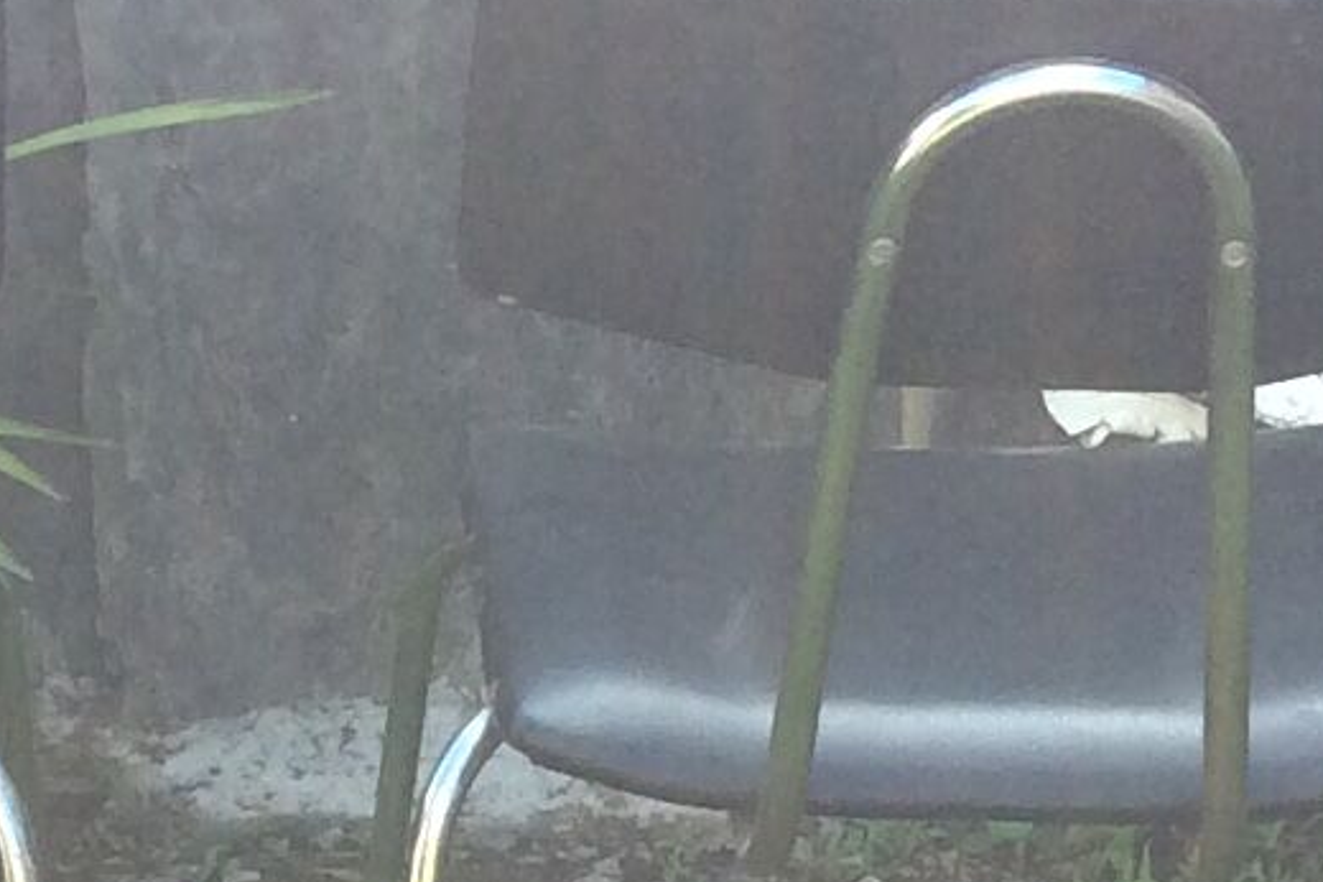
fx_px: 6100
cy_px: 981
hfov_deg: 12.3
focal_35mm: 166
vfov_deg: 8.2
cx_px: 176
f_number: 2.4
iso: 32
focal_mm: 3.3
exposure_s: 1/263
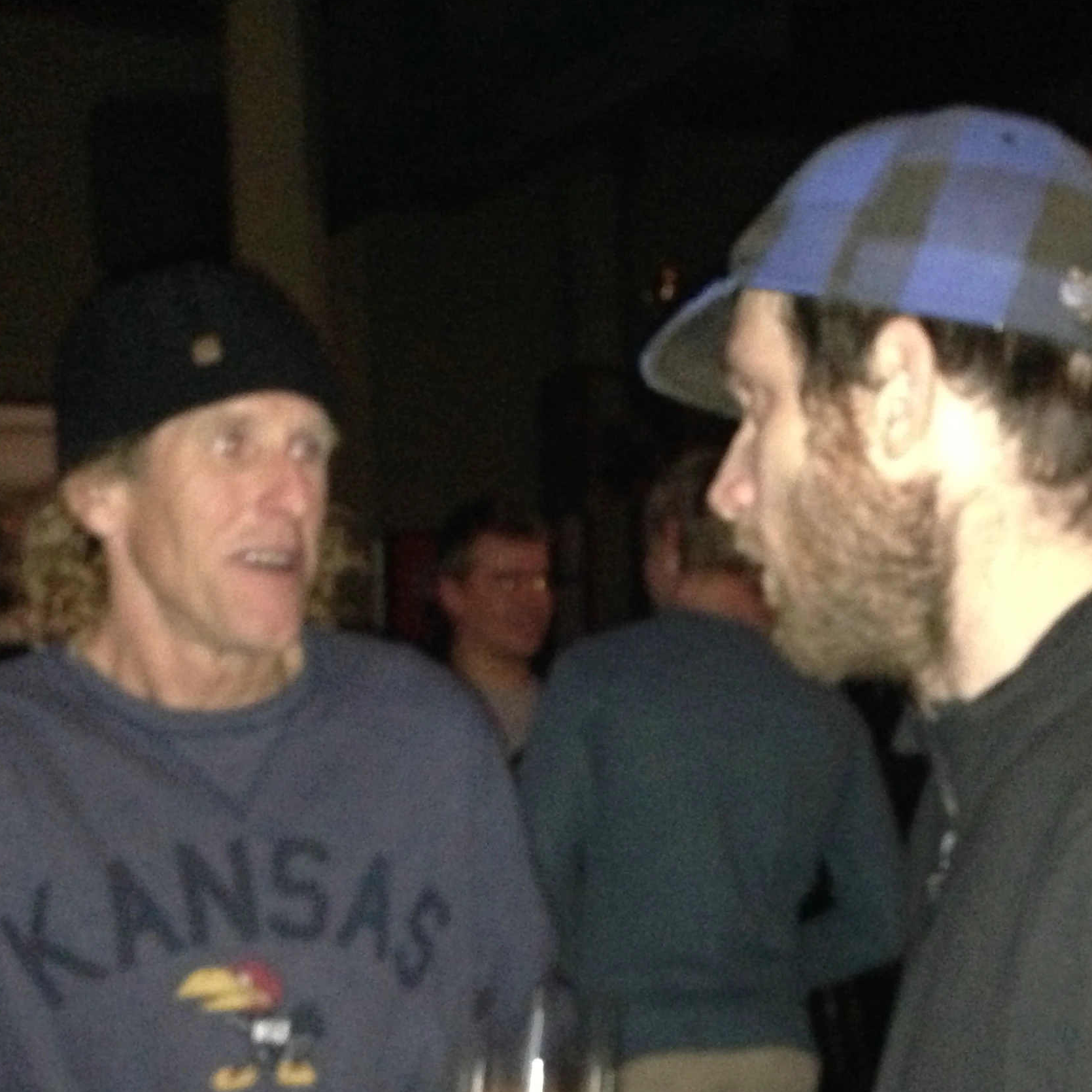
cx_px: 566
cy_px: 764
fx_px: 2034
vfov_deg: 29.7
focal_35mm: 57
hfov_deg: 30.0
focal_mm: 4.13
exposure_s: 1/16
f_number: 2.4
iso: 800
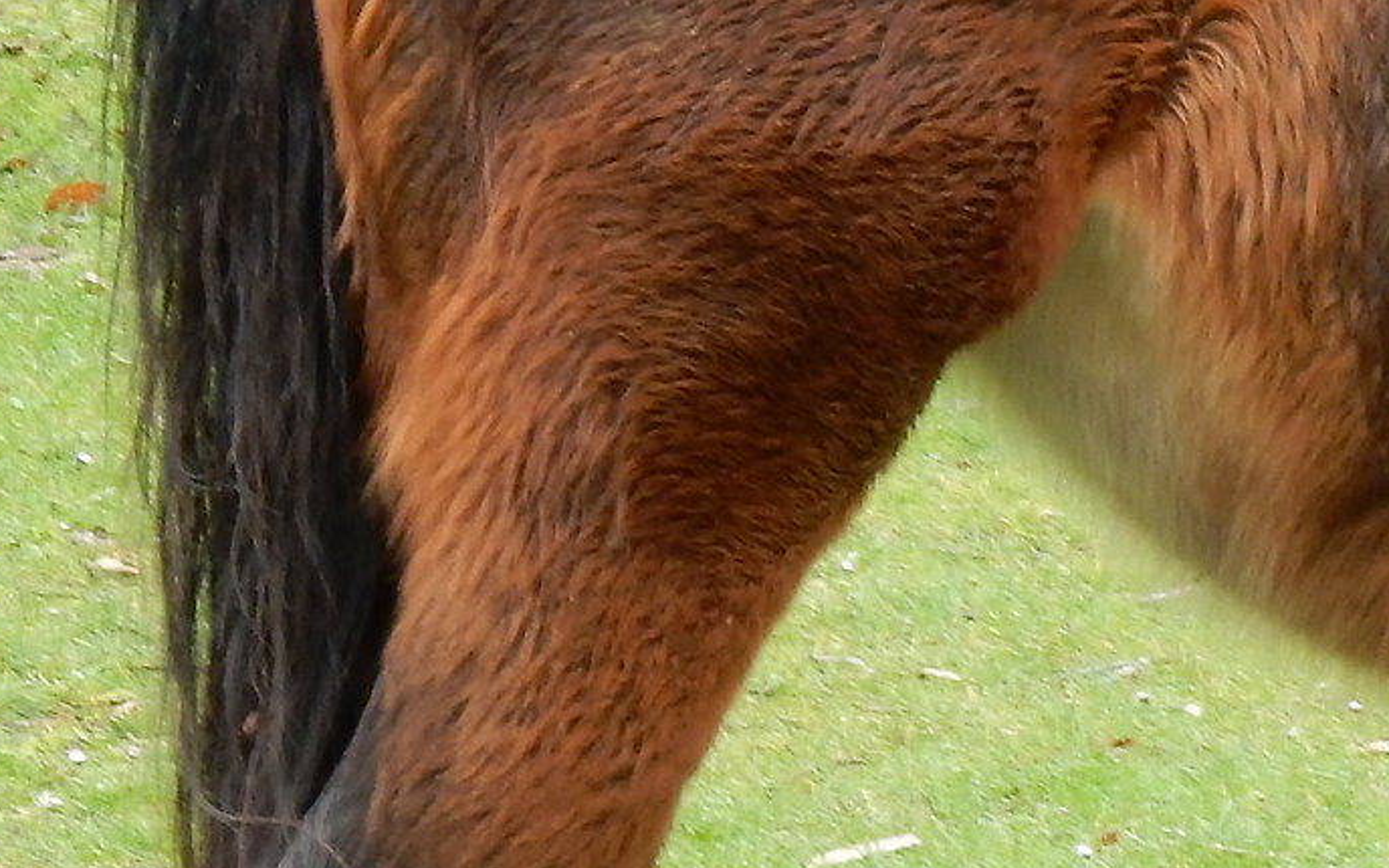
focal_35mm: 847
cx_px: 1940
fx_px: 32063
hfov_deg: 2.5
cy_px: 717
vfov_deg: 1.6
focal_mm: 40.9
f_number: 6.3
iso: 125
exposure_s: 1/40
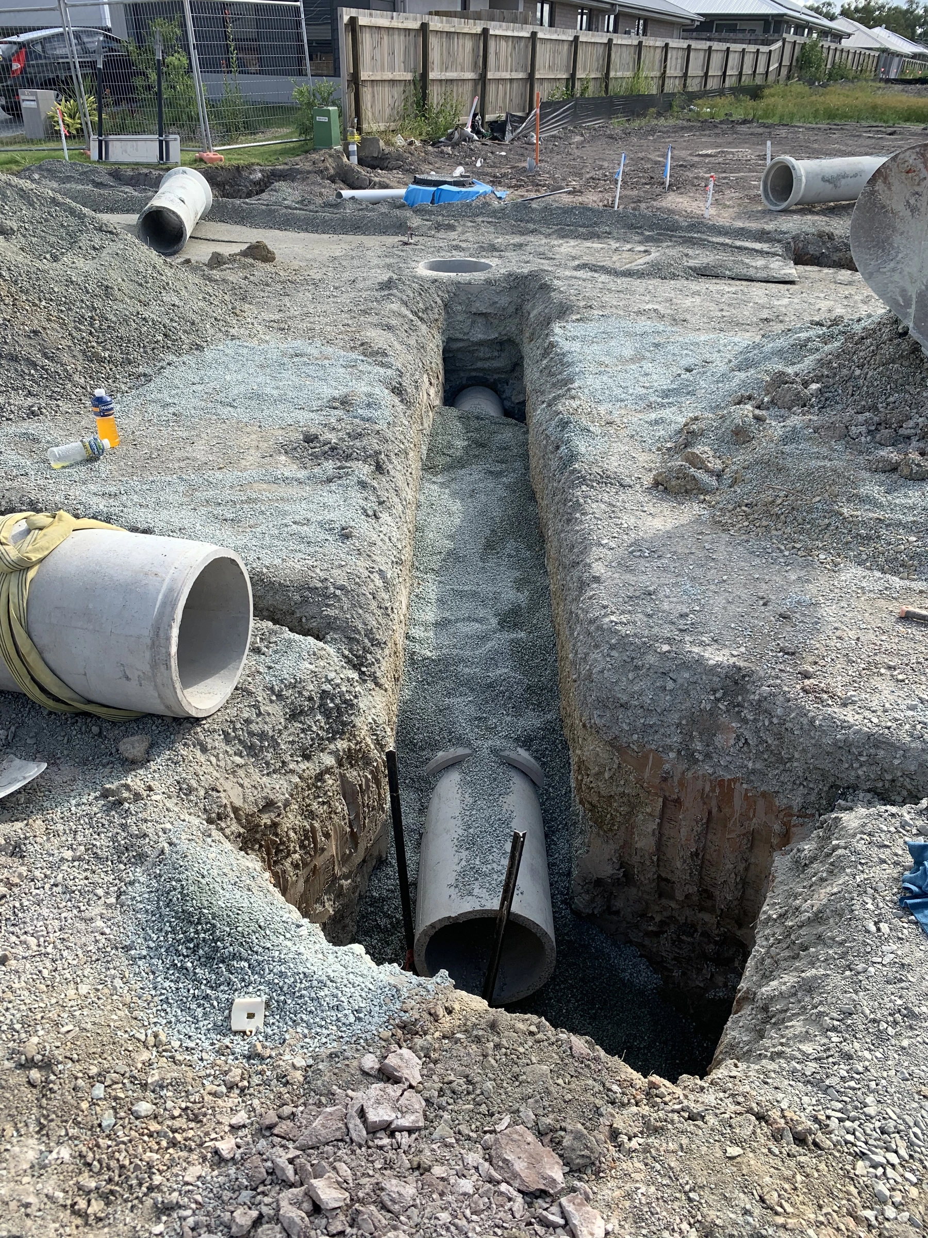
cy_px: 619
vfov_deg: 67.3
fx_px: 929
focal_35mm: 26
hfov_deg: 53.1
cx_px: 464
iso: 25
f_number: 1.8
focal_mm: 4.25
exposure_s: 1/1021
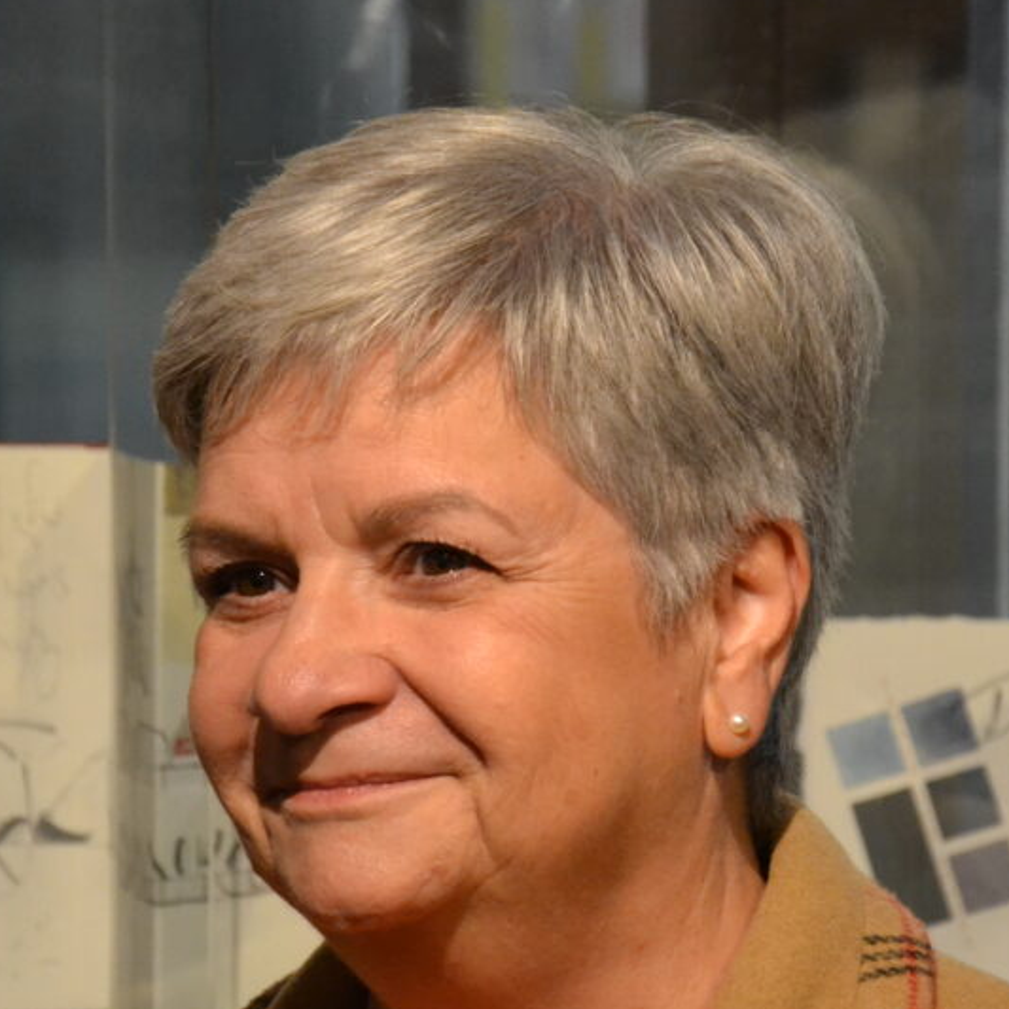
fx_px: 8970
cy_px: 603
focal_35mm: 272
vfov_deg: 6.4
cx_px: 530
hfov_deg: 6.4
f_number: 5.6
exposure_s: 1/60
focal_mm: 98
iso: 2800
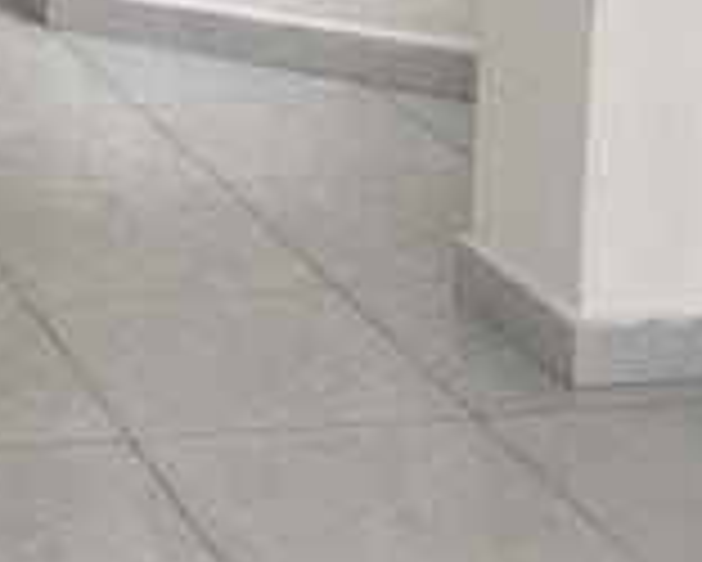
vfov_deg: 12.8
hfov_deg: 15.4
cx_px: -324
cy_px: -184
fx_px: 2412
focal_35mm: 116
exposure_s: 1/30
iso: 100
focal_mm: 4.15
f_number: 2.2
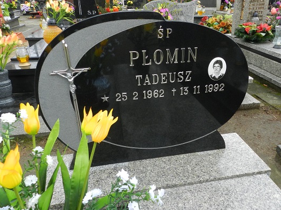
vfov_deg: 49.6
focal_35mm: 28
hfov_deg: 63.4
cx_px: 152
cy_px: 91
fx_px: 227
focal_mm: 4
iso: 160
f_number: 3.4
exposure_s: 1/200
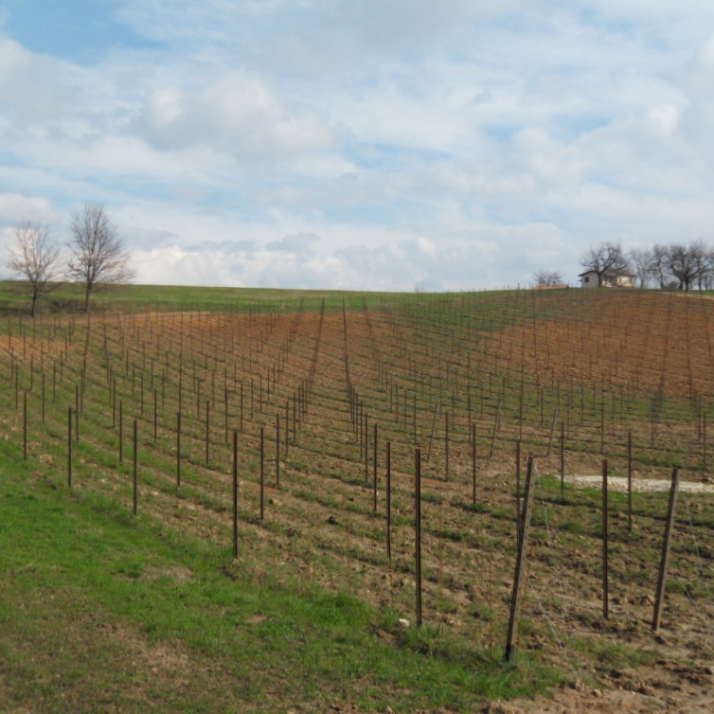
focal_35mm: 42
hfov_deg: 40.0
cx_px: 368
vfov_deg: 40.0
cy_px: 363
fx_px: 980
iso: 80
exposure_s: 1/180
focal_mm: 6.3
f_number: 8.2
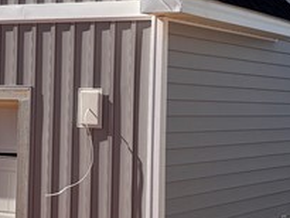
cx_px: -10
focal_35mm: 120
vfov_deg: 12.3
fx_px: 1006
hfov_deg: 16.0
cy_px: 72
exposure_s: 1/5348
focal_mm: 6.76
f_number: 1.78
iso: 80
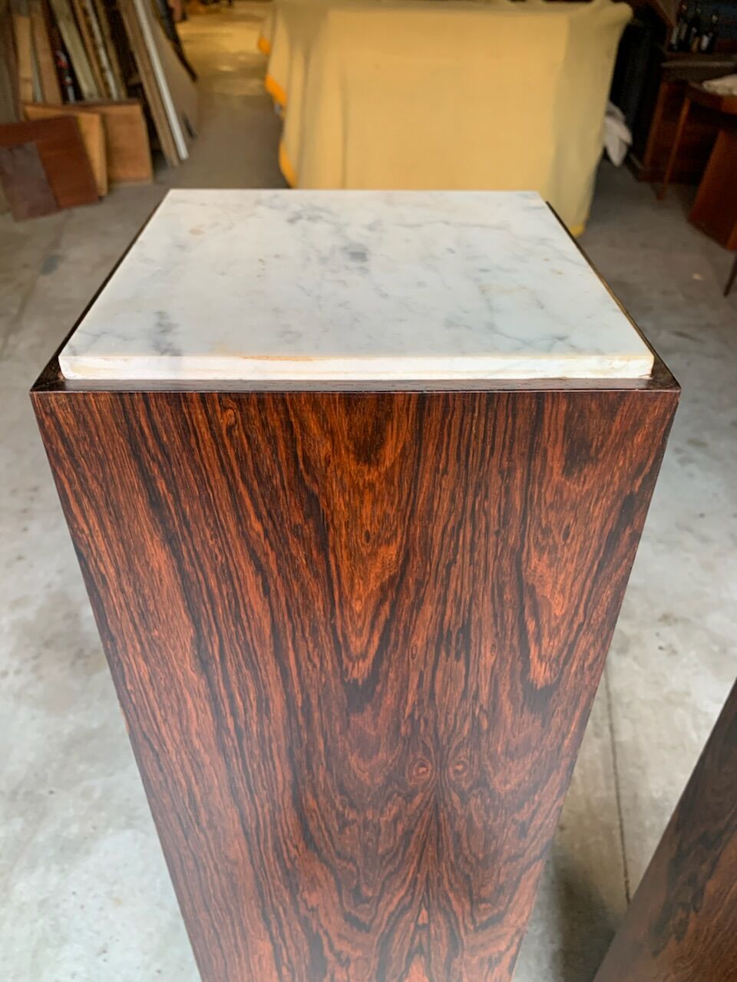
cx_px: 368
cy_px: 491
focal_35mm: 26
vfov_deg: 67.3
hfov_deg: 53.1
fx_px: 738
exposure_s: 1/50
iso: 100
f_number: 1.8
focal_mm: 4.25
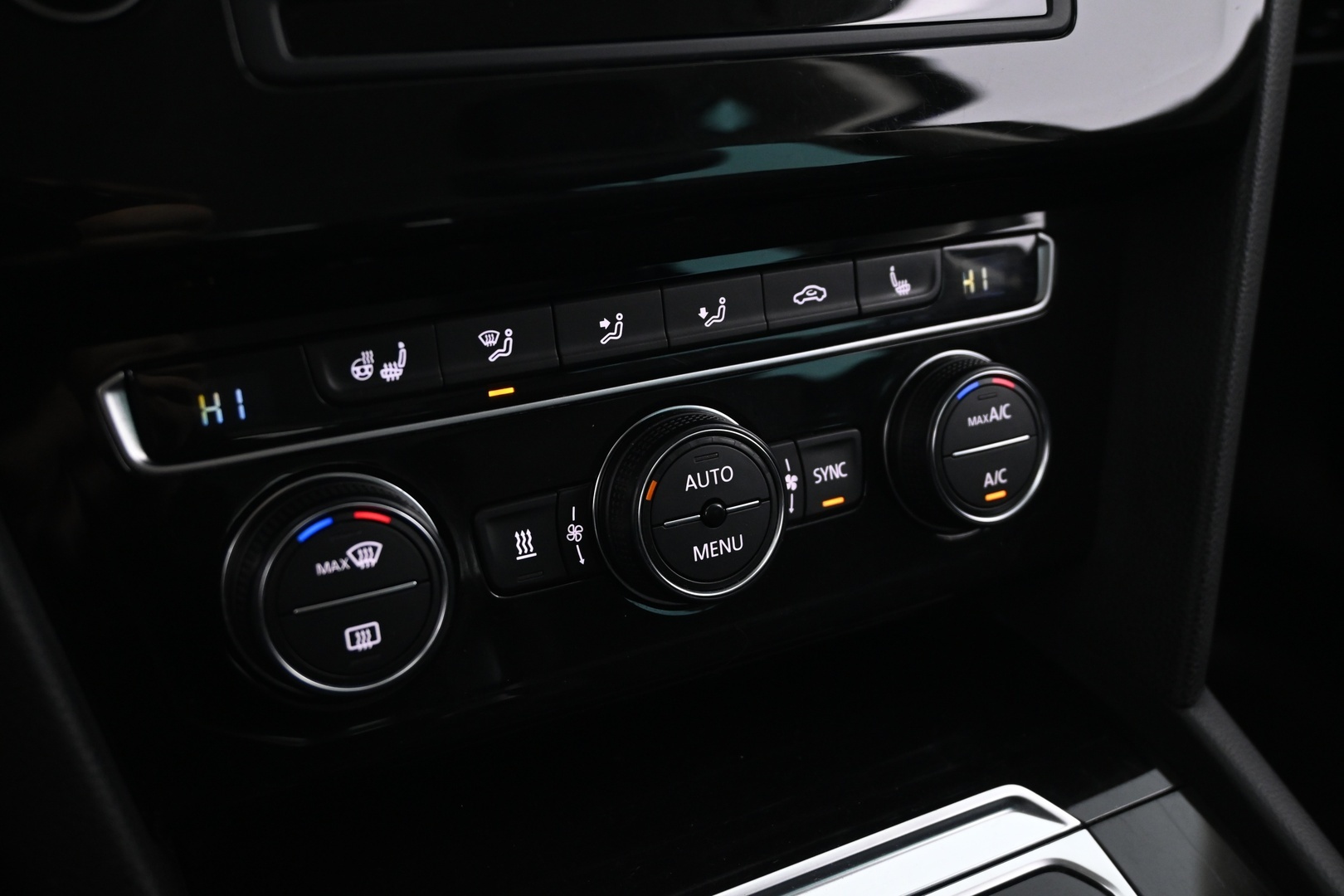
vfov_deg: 36.9
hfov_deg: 53.1
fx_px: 1344
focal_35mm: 36
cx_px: 672
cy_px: 448
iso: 1600
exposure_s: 1/8
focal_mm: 24
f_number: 4.2
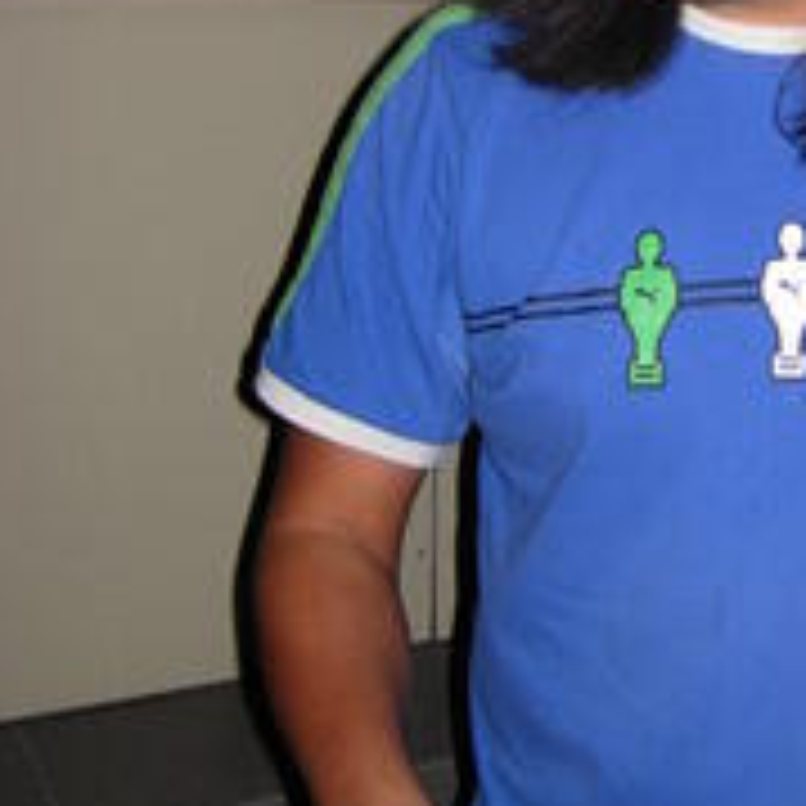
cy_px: 117
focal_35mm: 71
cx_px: 662
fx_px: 1870
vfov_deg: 23.8
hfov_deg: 23.9
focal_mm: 7.5
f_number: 2.7
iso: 57
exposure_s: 1/52.2
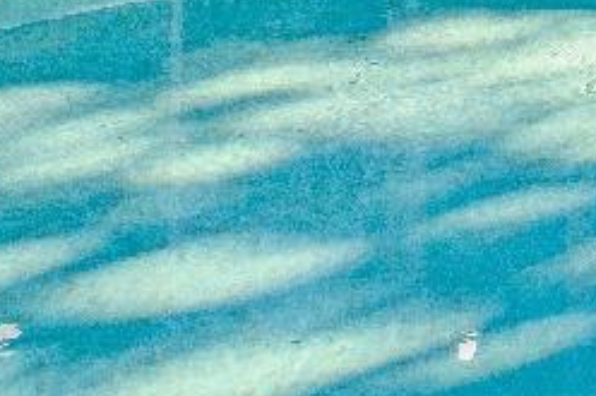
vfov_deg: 10.7
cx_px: 1382
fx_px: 1803
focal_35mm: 109
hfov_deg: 13.9
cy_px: -564
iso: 400
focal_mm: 18
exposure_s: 1/160
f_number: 11
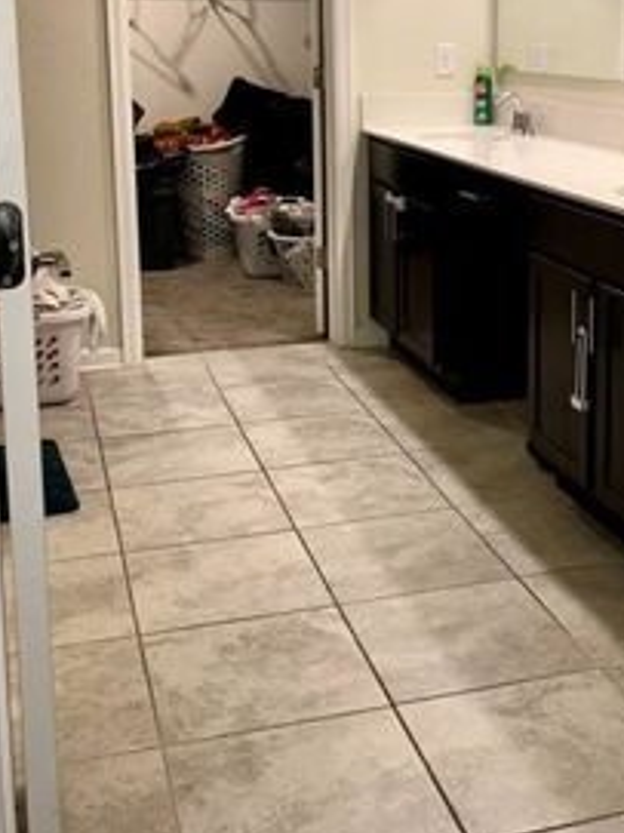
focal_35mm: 51
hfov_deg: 28.3
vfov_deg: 36.9
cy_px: 246
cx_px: 423
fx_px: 1227
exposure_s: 1/30
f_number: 1.5
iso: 50
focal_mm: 5.7
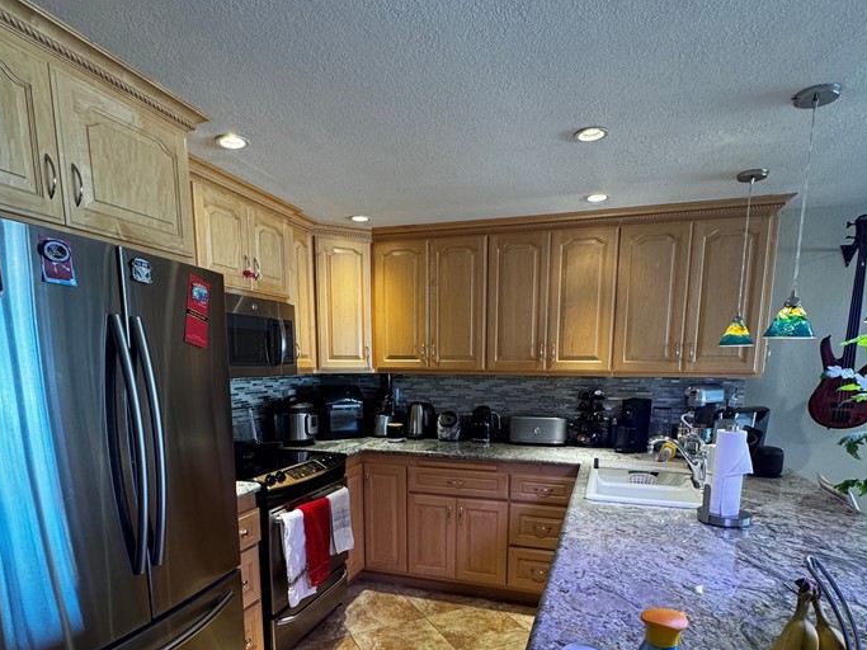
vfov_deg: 61.4
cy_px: 448
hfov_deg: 79.0
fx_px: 526
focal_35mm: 21
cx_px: 435
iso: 200
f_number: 2.2
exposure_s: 1/60
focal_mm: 2.22
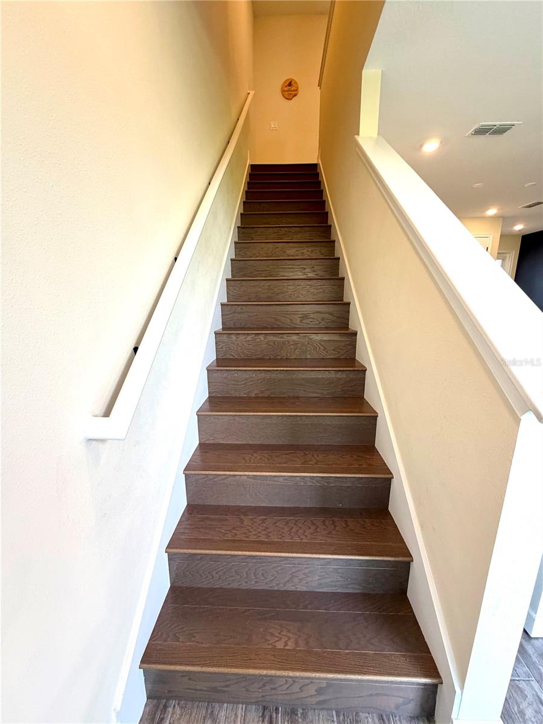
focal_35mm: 14
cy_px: 362
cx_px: 272
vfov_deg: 102.1
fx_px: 293
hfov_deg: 85.7
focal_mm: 2.22
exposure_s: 1/120
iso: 160
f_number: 2.2
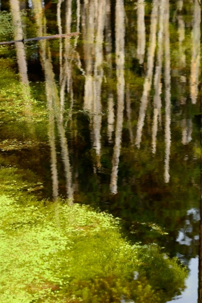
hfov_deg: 7.5
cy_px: 152
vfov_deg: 11.2
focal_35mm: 183
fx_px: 1543
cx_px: 101
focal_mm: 122
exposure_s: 1/400
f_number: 5.6
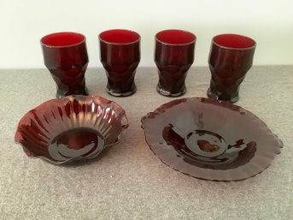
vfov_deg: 45.4
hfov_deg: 58.4
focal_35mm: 31
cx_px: 146
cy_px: 110
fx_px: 262
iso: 640
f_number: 2.4
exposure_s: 1/24
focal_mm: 3.3
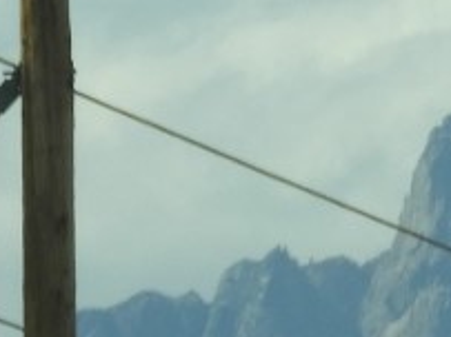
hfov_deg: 1.1
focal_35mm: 1772
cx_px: 700
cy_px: 98
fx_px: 23073
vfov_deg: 0.8
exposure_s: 1/800
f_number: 5.5
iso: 100
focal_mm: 44.8
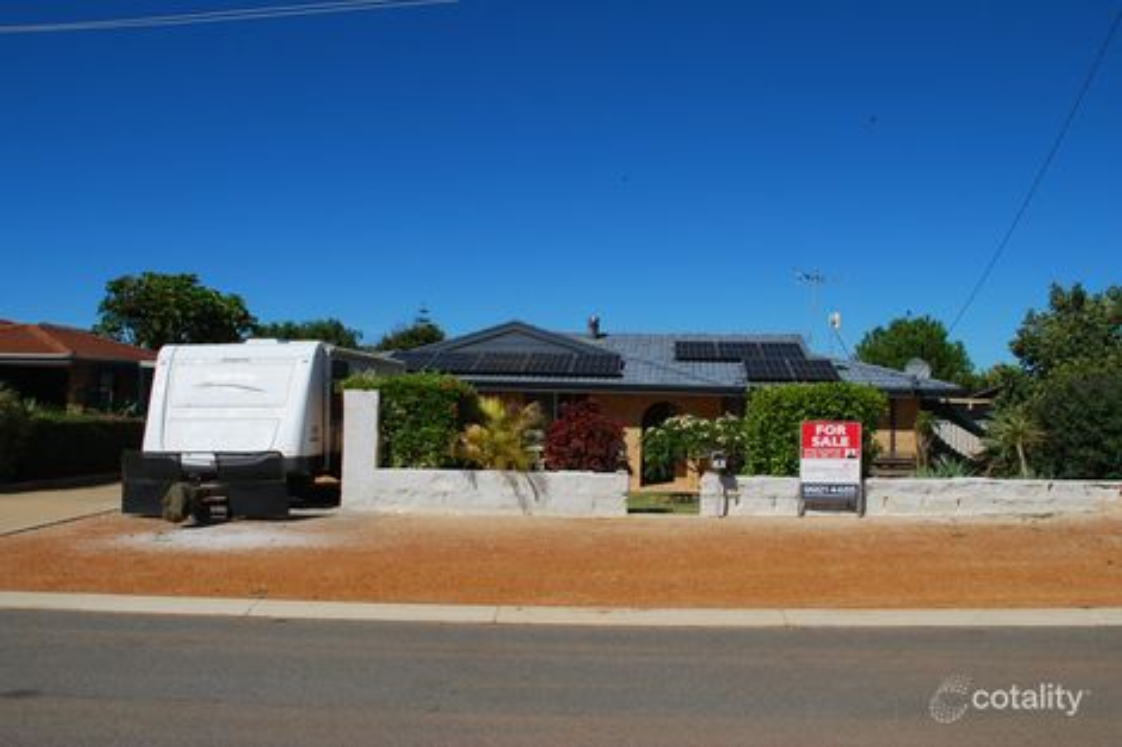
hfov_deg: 61.9
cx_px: 561
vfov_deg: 43.6
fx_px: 935
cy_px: 374
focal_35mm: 30
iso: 100
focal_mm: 20
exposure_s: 1/320
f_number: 9
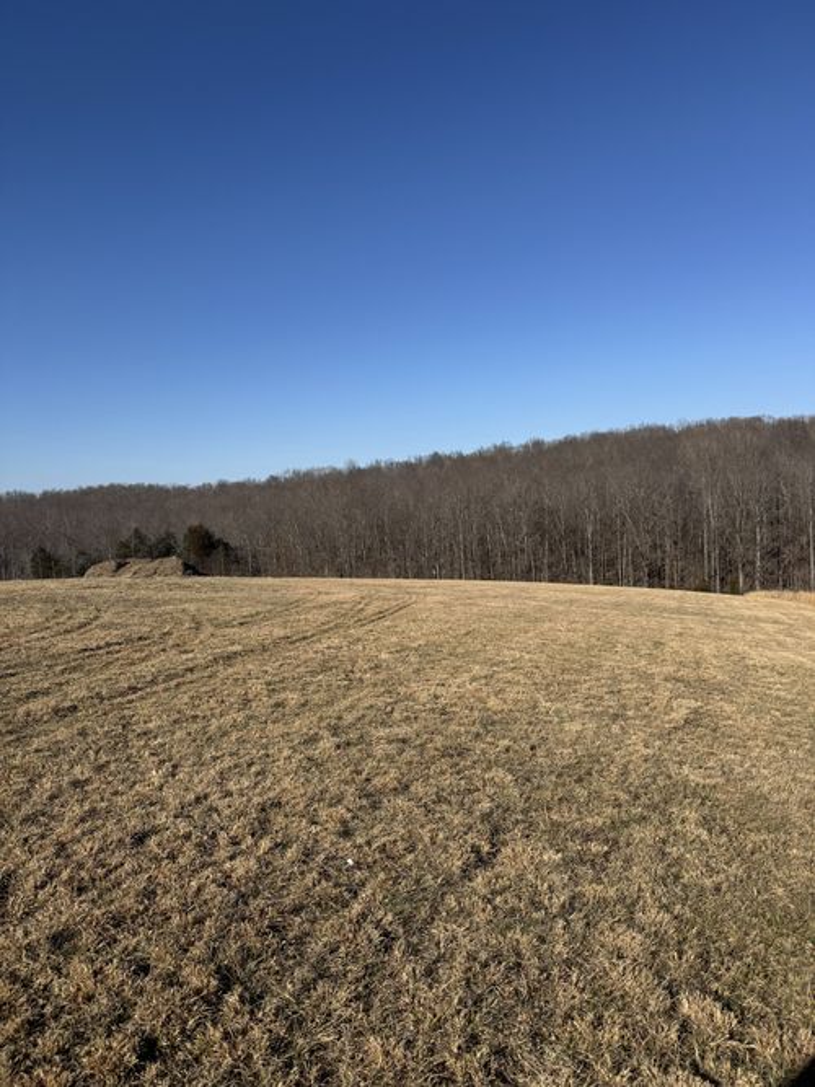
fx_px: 754
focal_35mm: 24
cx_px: 408
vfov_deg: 71.6
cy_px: 544
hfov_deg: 56.8
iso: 80
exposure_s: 1/6410
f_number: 1.78
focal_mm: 6.76
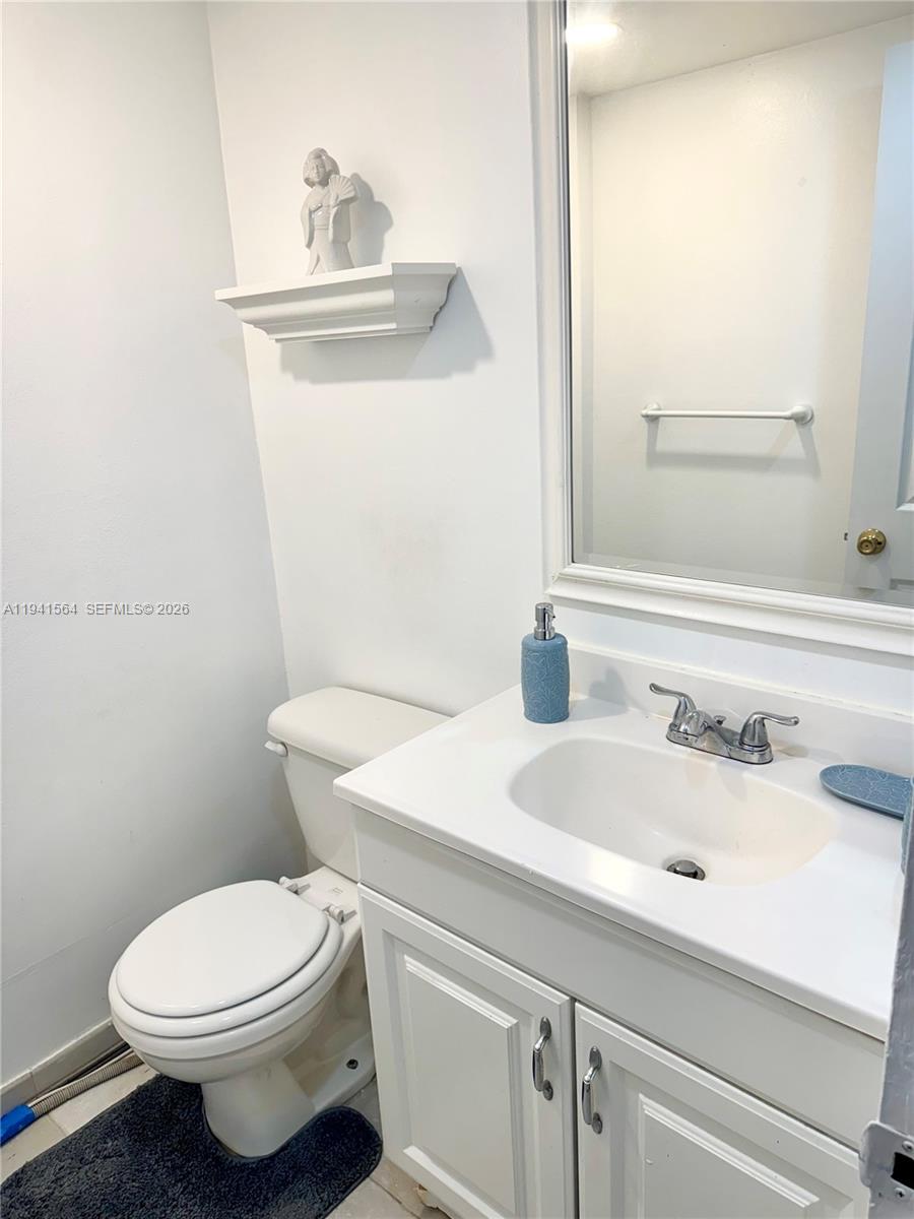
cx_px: 457
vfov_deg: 71.6
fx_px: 845
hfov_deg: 56.8
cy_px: 610
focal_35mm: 24
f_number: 1.78
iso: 64
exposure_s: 1/142
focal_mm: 6.76
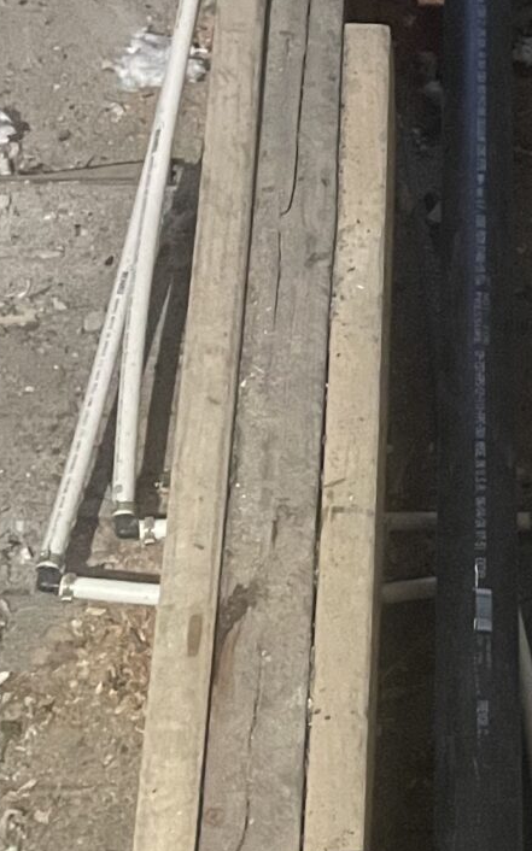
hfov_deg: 12.1
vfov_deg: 20.7
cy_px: 228
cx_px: 947
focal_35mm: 100
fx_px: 2321
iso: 500
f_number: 1.6
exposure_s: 1/40
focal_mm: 4.2
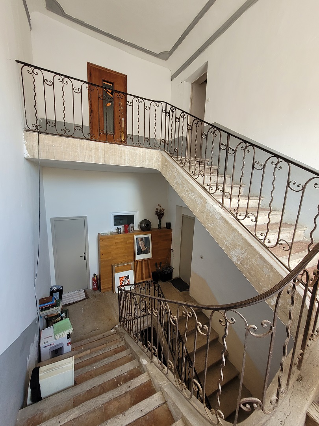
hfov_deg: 89.9
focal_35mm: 13
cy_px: 213
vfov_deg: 106.2
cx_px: 160
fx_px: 160
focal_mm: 1.74
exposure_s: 1/50
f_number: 2.2
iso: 100
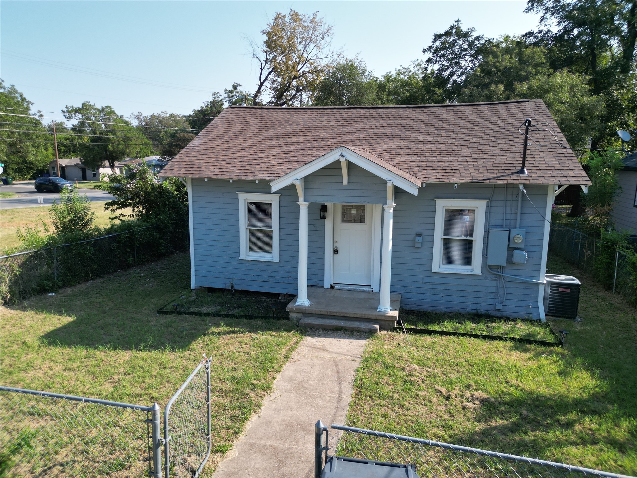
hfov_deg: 71.6
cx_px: 318
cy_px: 239
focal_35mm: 24
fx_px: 442
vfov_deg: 56.8
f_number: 1.7
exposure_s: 1/2000
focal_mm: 6.72
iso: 150
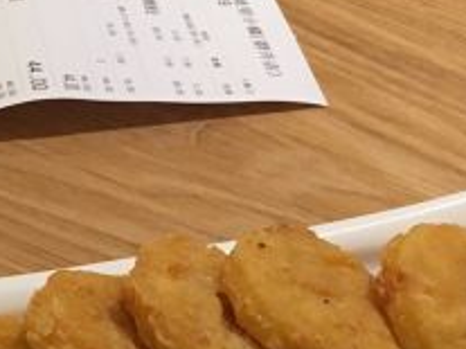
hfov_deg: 20.0
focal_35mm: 98
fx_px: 1319
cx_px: 149
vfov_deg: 15.0
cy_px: 276
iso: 200
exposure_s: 1/33
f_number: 2.2
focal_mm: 4.15
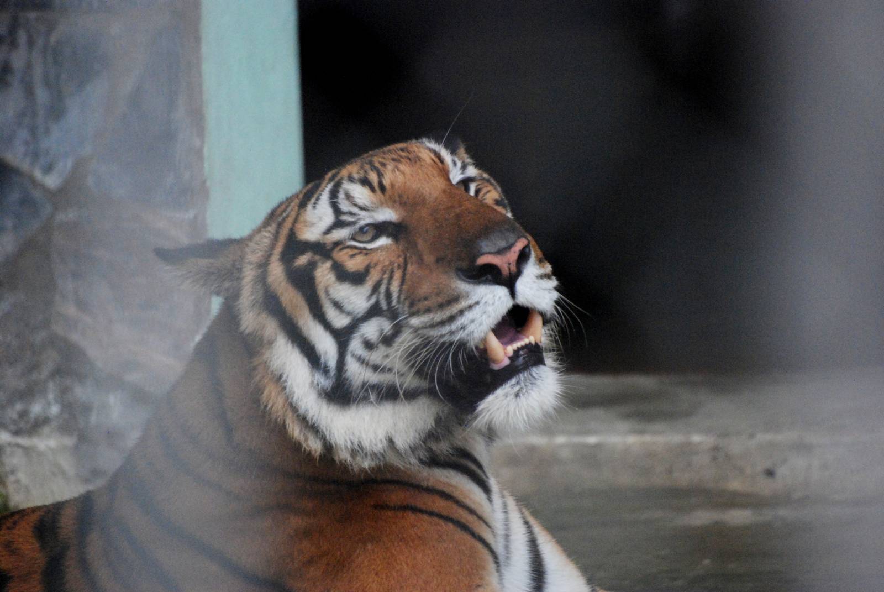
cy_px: 296
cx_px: 442
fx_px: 11063
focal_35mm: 450
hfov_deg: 4.6
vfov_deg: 3.1
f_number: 5.6
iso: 1600
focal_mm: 300
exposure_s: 1/160
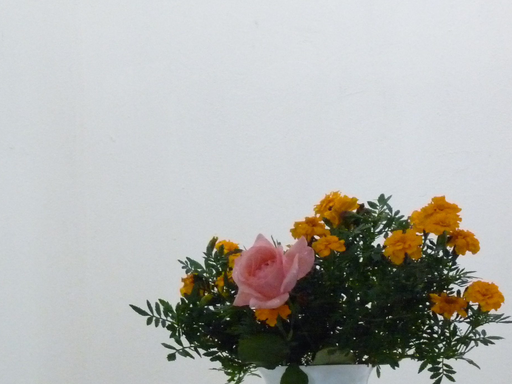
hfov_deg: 14.8
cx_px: 364
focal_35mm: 133
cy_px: 332
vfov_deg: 11.1
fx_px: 1967
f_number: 3.4
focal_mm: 11.9
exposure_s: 1/60
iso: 800
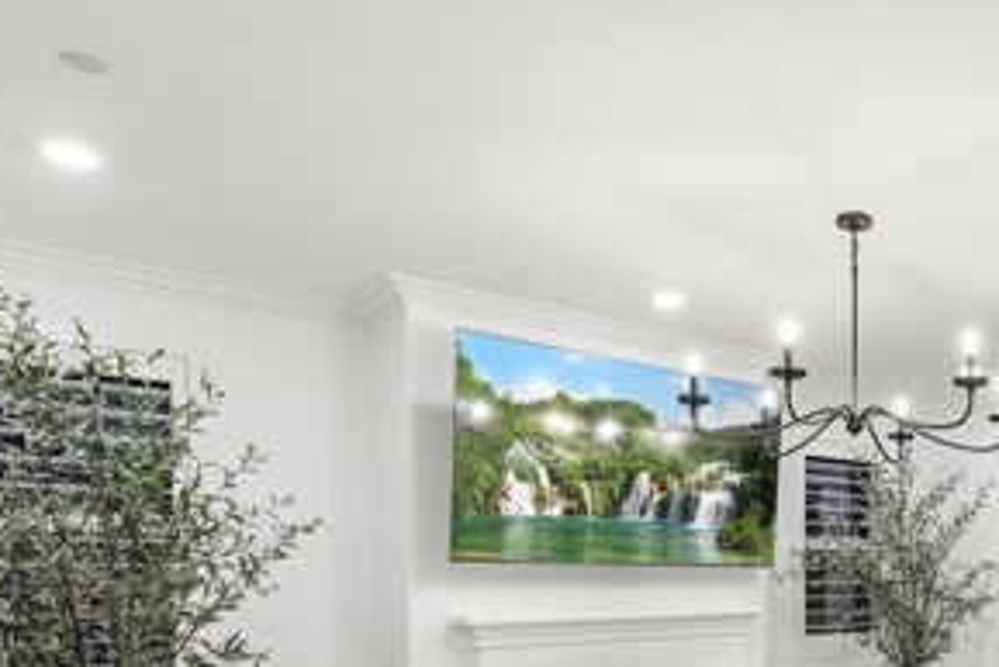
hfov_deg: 53.2
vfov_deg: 39.6
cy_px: 589
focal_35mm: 31
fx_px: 861
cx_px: 888
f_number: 7.1
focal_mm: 14
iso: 640
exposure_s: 1/15
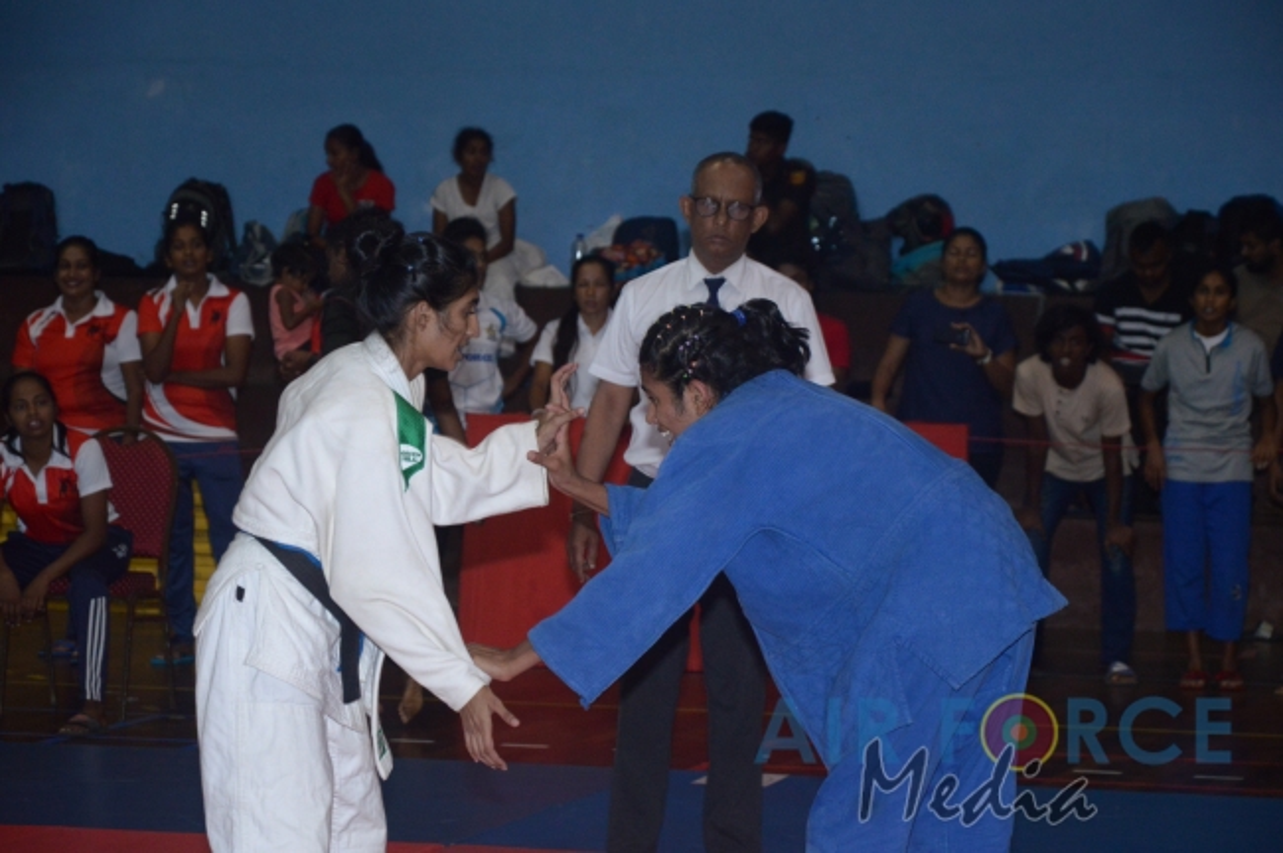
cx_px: 642
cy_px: 426
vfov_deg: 10.1
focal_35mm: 135
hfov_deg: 15.2
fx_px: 4806
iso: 1600
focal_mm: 90
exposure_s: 1/160
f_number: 5.6
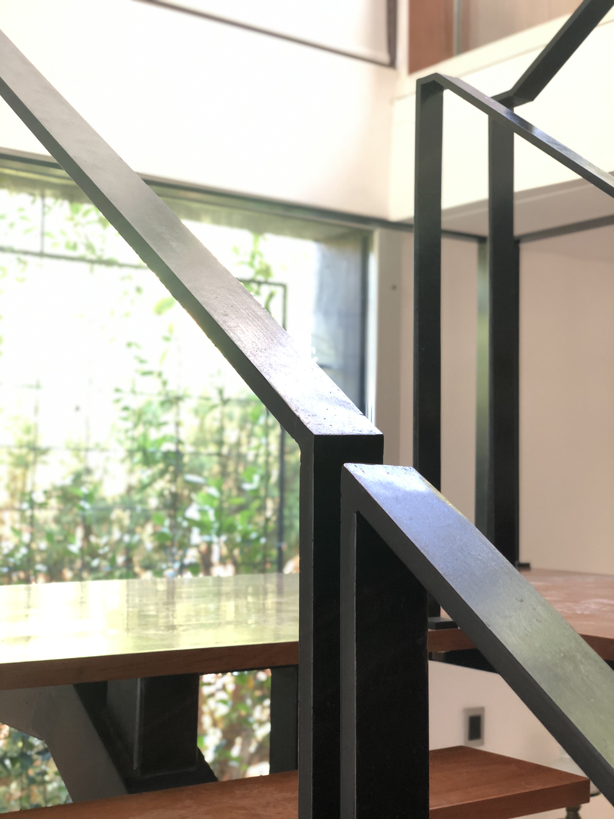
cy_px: 410
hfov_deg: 28.0
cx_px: 307
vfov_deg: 36.8
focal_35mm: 52
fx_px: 1230
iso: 100
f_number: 2.4
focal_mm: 6
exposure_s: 1/30
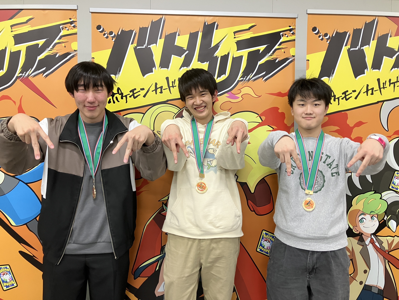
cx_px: 200
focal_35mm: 28
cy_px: 150
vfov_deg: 49.7
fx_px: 323
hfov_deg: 63.4
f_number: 1.8
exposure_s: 1/50
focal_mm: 4
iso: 125
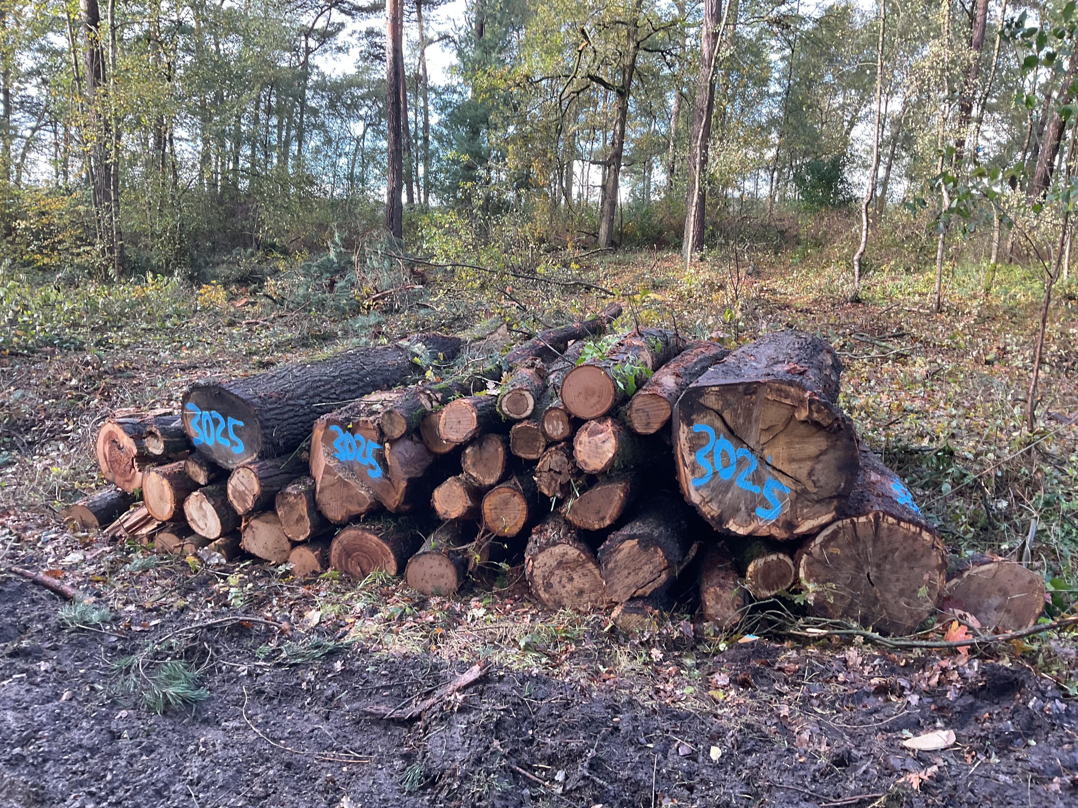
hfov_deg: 61.7
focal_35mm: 29
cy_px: 404
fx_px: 903
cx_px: 539
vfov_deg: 48.2
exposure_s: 1/120
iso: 50
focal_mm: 3
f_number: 1.8
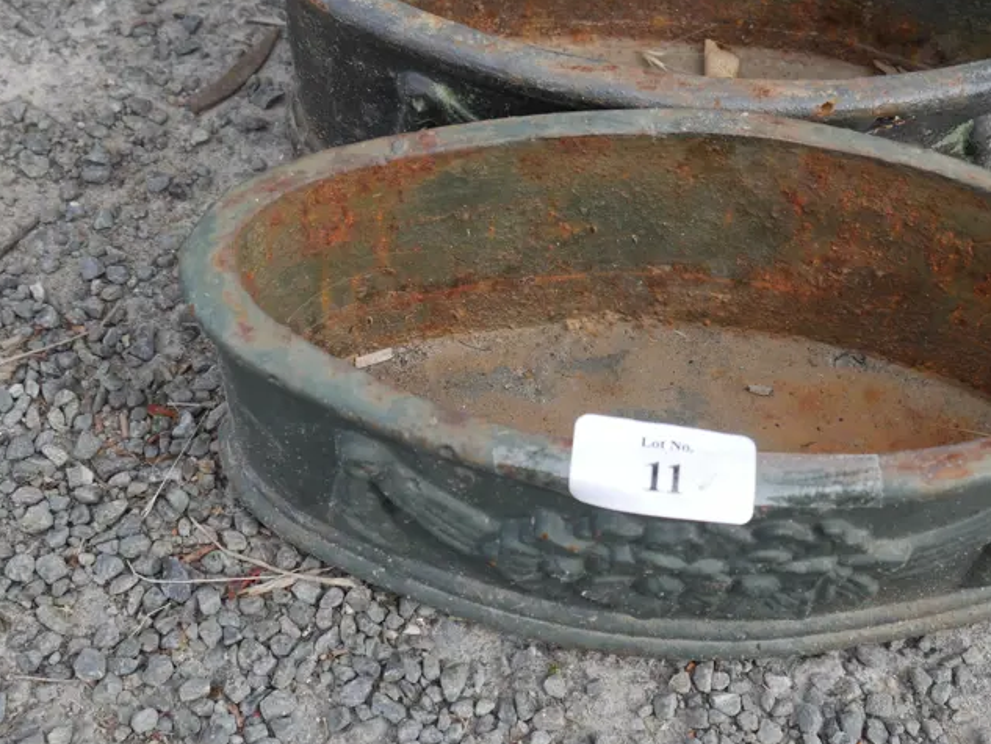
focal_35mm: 55
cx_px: 636
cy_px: 305
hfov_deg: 34.7
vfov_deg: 26.5
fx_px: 1575
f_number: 5.6
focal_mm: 17
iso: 200
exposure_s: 1/200
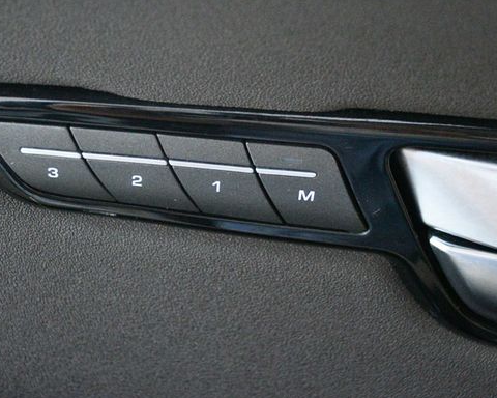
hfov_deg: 31.4
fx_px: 883
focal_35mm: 60
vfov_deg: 25.4
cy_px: 184
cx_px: 240
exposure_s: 1/50
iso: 12800
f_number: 4.8
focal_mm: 32
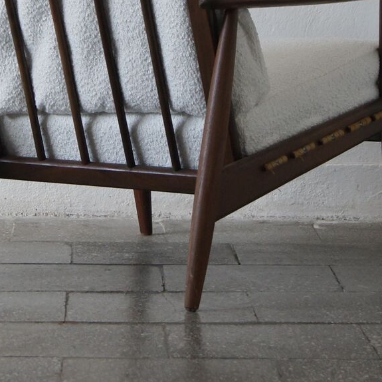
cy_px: -10
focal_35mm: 199
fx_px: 2490
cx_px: 82
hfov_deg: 8.8
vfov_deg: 8.7
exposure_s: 1/100
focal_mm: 45
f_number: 5.6
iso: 400
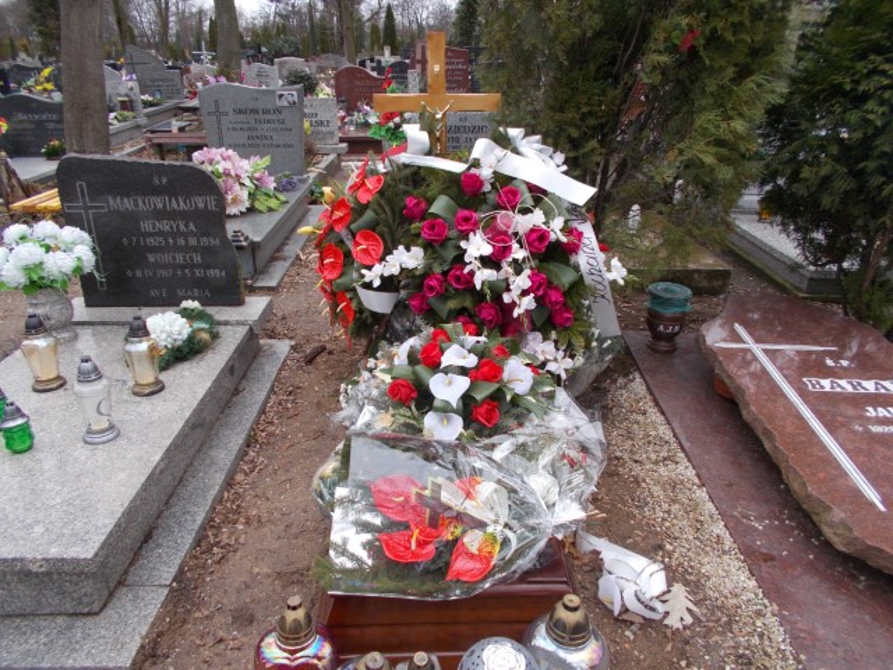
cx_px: 446
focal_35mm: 26
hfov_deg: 67.3
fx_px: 671
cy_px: 335
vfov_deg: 53.1
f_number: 3.2
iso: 80
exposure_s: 1/100
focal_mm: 4.6
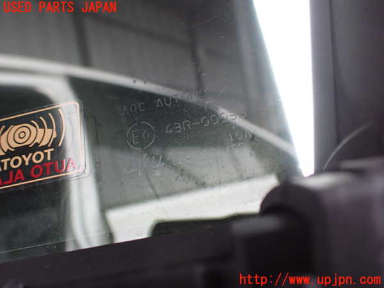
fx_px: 333
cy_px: 144
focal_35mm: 30
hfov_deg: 60.0
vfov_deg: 46.8
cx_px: 192
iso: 250
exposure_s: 1/125
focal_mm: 5.4
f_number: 2.3
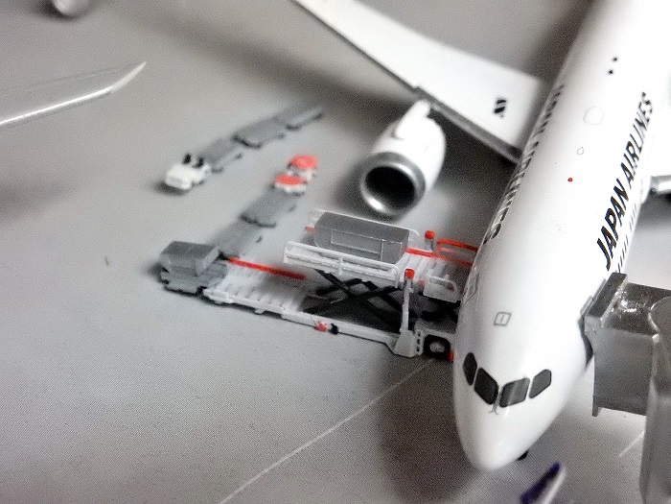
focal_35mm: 60
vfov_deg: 24.4
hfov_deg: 32.2
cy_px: 252
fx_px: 1163
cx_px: 336
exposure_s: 1/5
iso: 3200
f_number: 4.8
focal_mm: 10.7
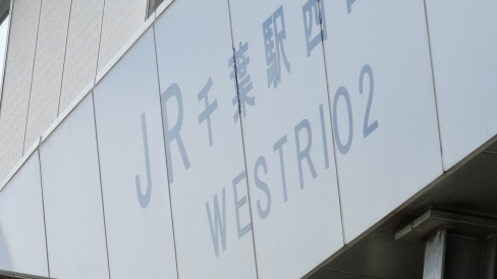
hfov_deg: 7.9
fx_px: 3596
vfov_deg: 4.4
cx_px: 274
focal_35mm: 273
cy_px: 99
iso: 80
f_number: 5.9
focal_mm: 34
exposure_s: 1/200
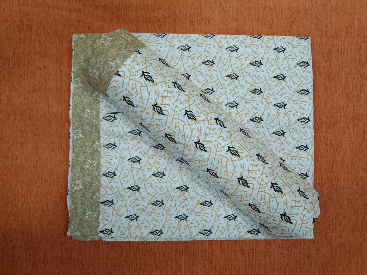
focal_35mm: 31
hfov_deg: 58.4
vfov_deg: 45.4
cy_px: 138
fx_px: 329
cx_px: 184
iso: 208
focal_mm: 3.69
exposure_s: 1/50
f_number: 2.2
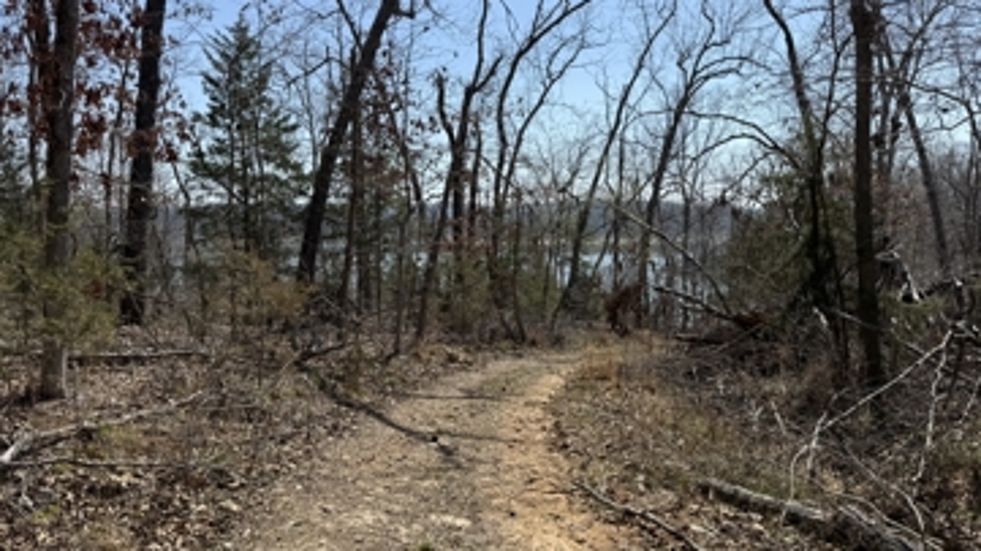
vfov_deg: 40.1
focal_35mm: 29
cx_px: 527
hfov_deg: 66.0
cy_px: 296
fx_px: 754
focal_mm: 6.76
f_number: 1.78
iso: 80
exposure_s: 1/4405
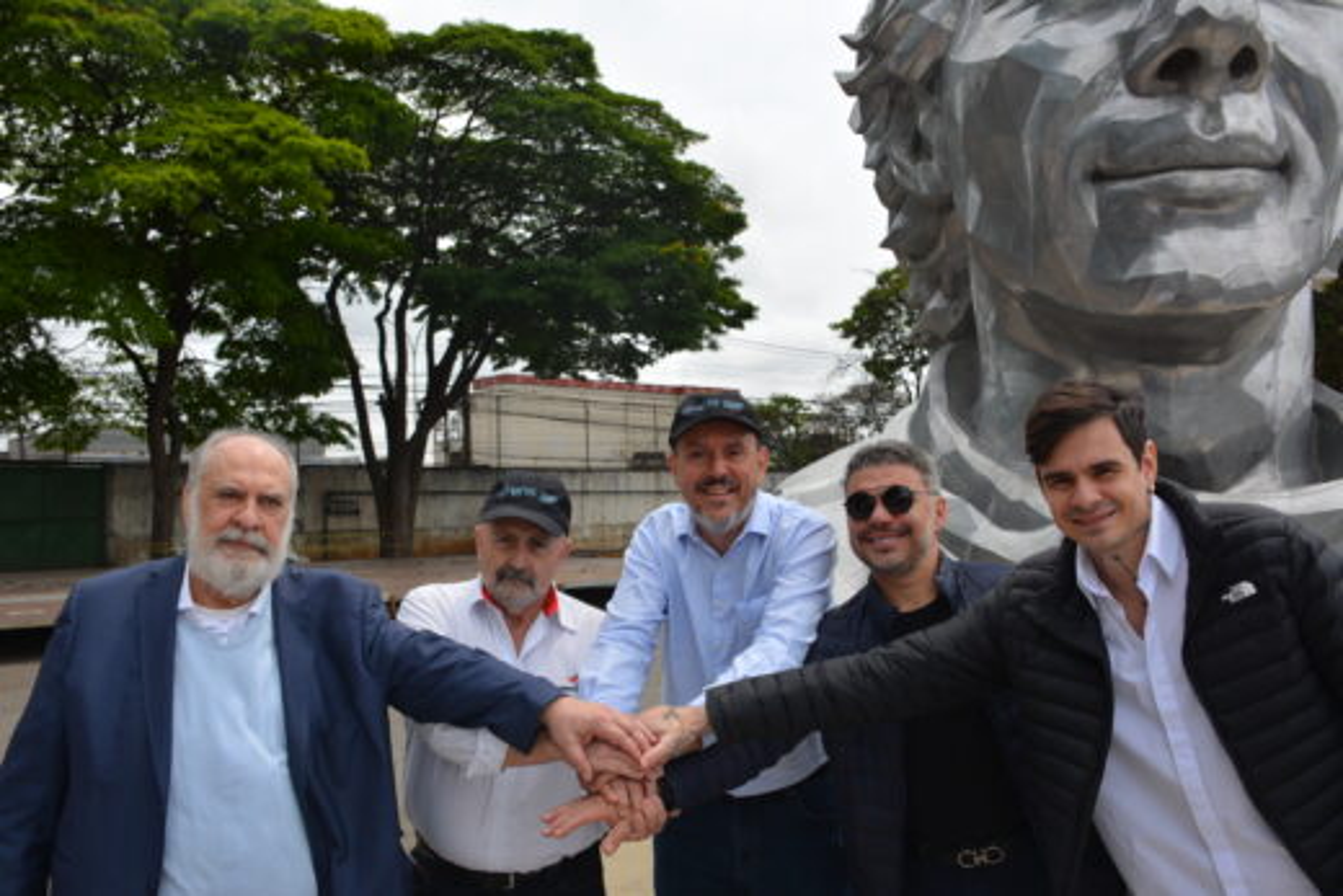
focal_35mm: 33
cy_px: 448
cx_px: 672
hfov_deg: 57.2
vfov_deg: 40.0
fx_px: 1231
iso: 100
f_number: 9
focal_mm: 22
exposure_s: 1/320
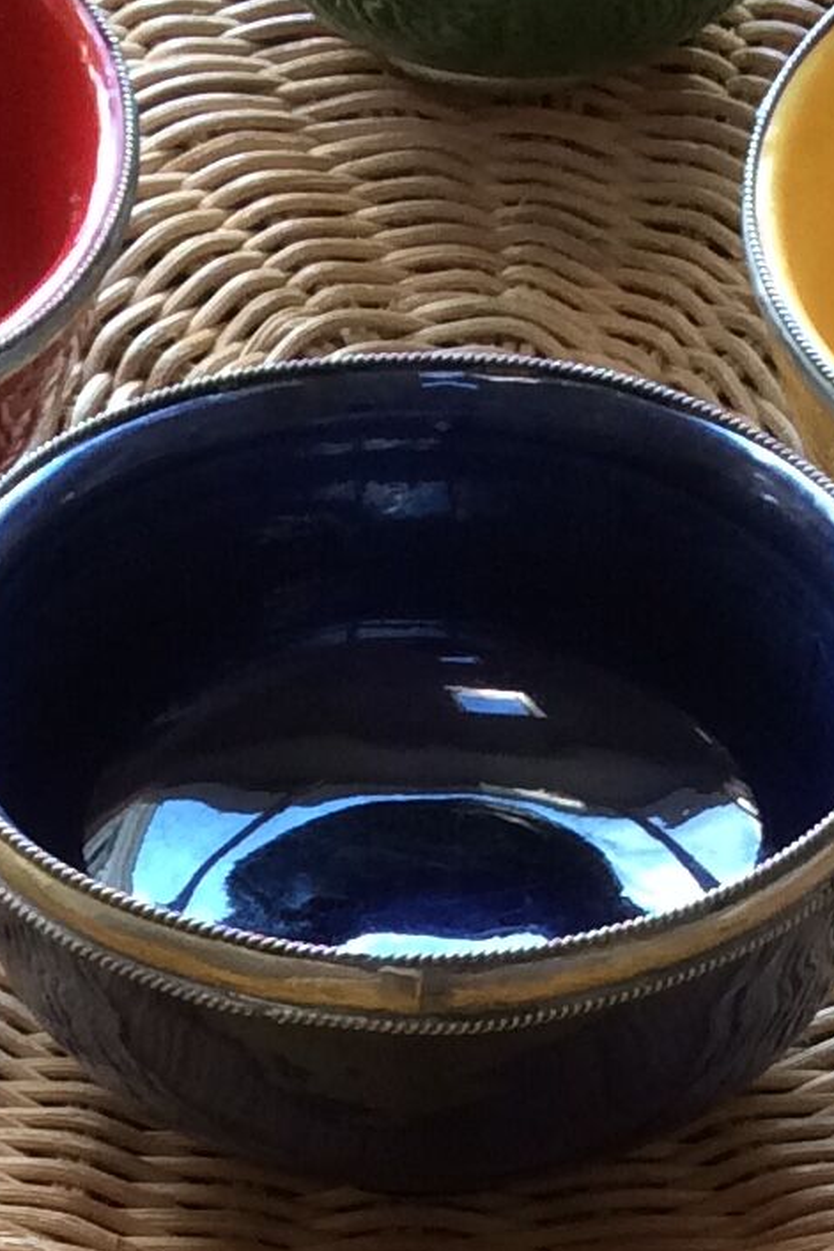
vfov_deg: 15.9
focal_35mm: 122
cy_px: 1628
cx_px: 618
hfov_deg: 11.2
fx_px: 4237
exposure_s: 1/25
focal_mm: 3.3
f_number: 2.4
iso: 80
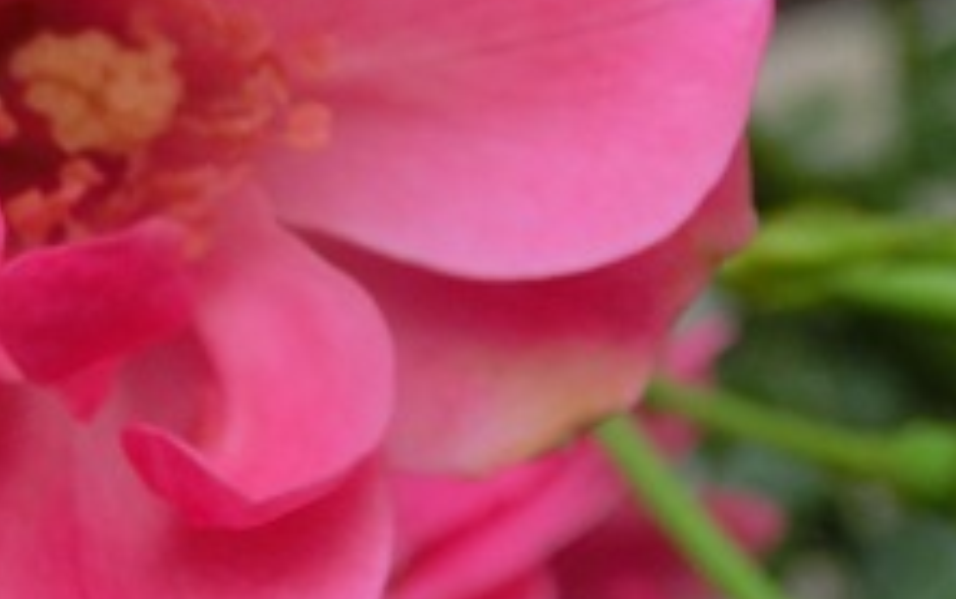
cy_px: 147
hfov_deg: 23.7
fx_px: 2190
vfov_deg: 15.5
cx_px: 24
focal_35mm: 84
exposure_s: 1/125
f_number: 4.1
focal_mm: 6.5
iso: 250
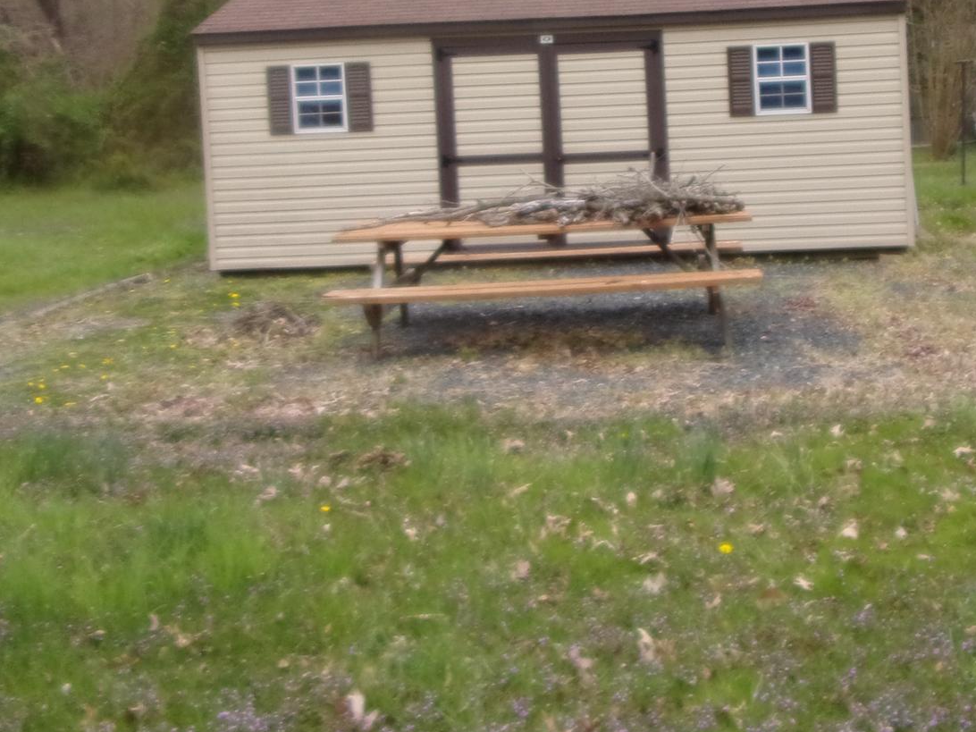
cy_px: 139
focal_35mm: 45
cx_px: 686
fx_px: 1269
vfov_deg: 31.3
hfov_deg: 41.3
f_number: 3.3
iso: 80
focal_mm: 4.3
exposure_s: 1/300
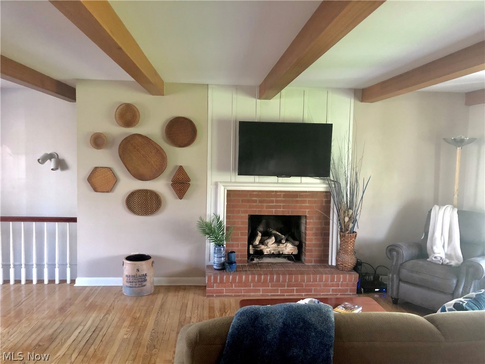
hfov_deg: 63.4
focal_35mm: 28
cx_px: 242
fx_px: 392
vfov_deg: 49.7
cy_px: 182
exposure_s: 1/6
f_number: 1.8
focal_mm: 4
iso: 100
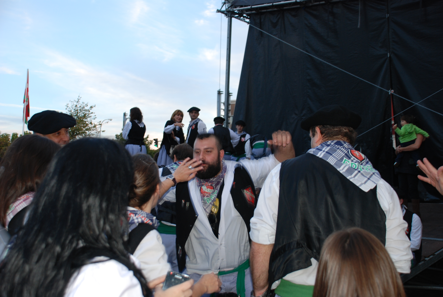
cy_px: 148
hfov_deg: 46.3
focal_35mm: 42
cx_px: 222
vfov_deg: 32.0
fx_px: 518
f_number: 4
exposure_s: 1/60
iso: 200
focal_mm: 28
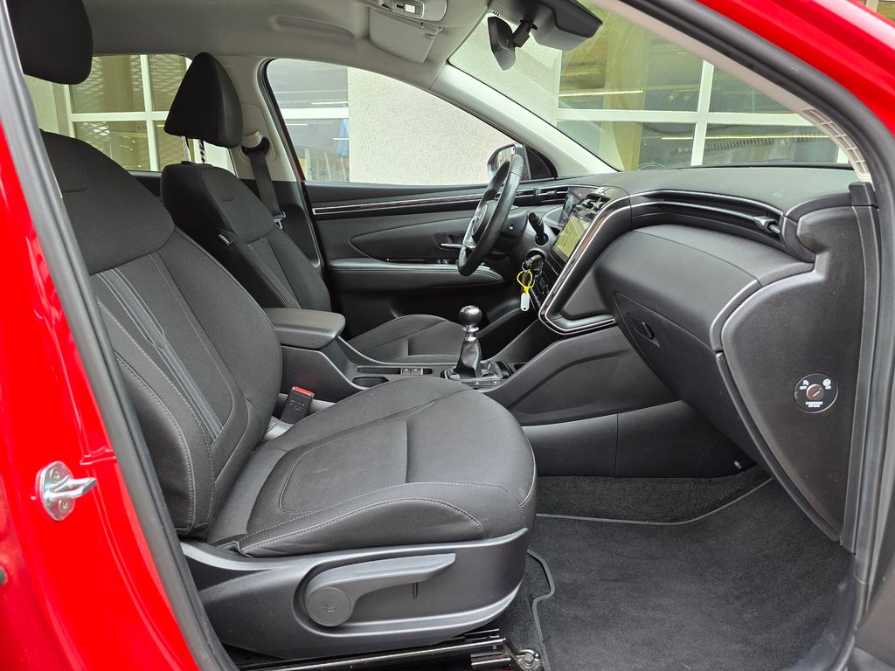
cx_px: 448
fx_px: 595
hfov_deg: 73.9
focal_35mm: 23
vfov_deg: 58.9
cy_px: 336
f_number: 1.7
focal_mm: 6.3
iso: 160
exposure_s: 1/100
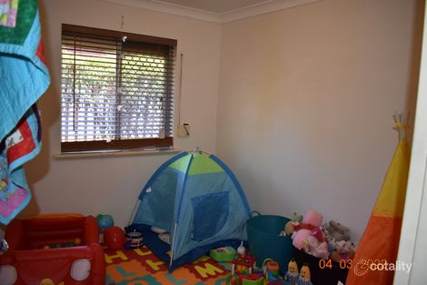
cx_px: 214
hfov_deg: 67.4
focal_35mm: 27
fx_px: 320
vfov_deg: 47.9
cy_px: 142
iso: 800
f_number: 3.5
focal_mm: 18
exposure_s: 1/200
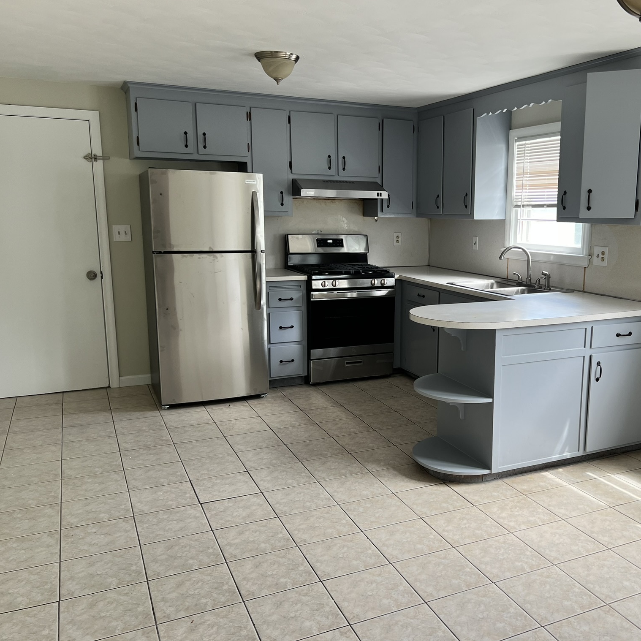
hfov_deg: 51.9
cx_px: 404
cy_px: 322
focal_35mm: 31
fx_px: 649
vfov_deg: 52.5
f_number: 1.5
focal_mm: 5.7
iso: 50
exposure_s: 1/121
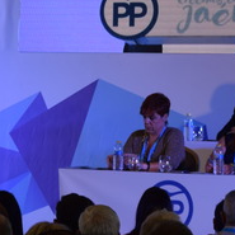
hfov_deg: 5.1
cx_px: -33
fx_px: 2627
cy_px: 16
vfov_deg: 5.1
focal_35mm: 342
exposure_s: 1/80
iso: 400
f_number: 5.3
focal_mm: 62
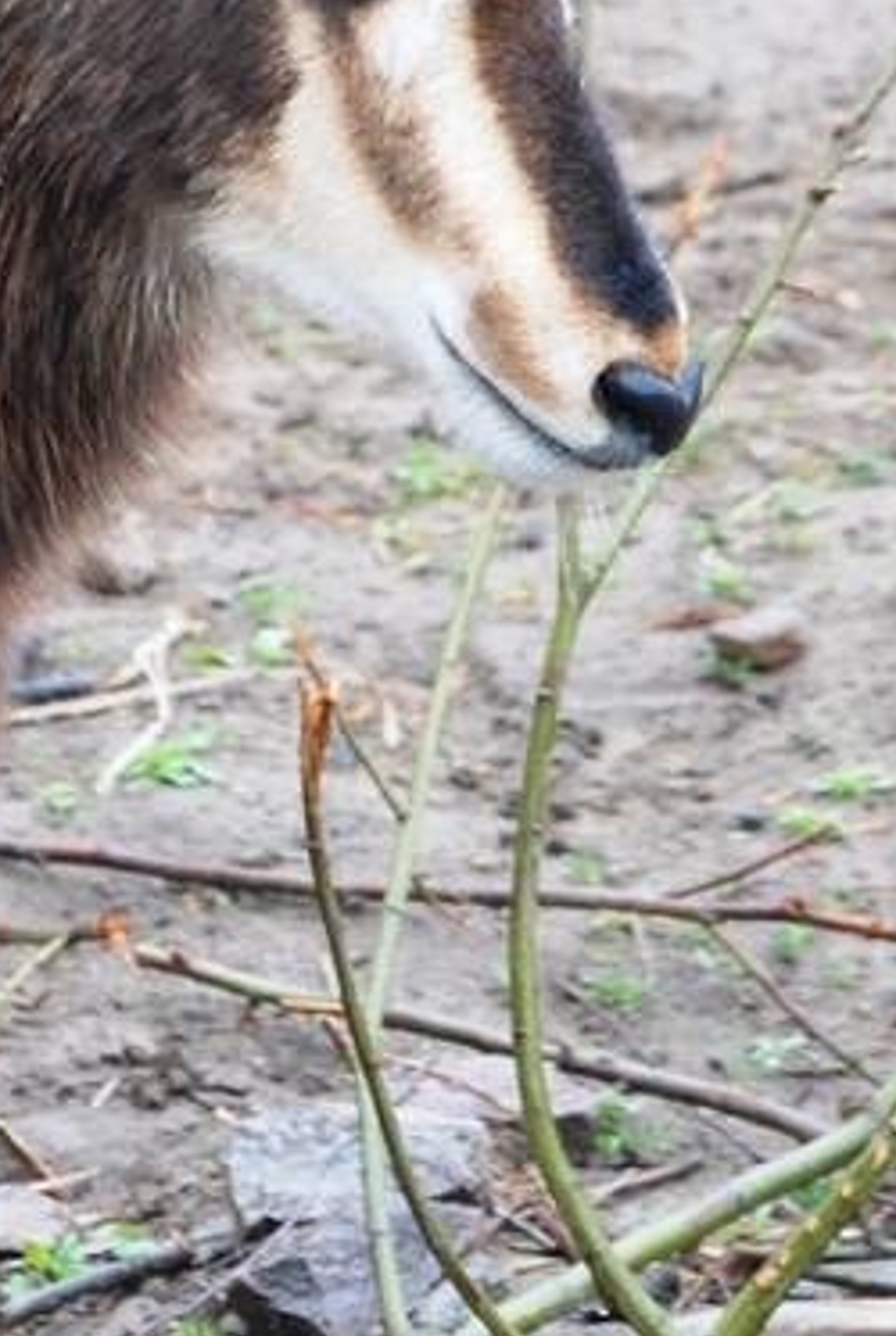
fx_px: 32326
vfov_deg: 2.4
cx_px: -708
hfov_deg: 1.6
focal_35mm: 869
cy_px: -154
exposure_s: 1/125
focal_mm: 135
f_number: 4.5
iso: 280
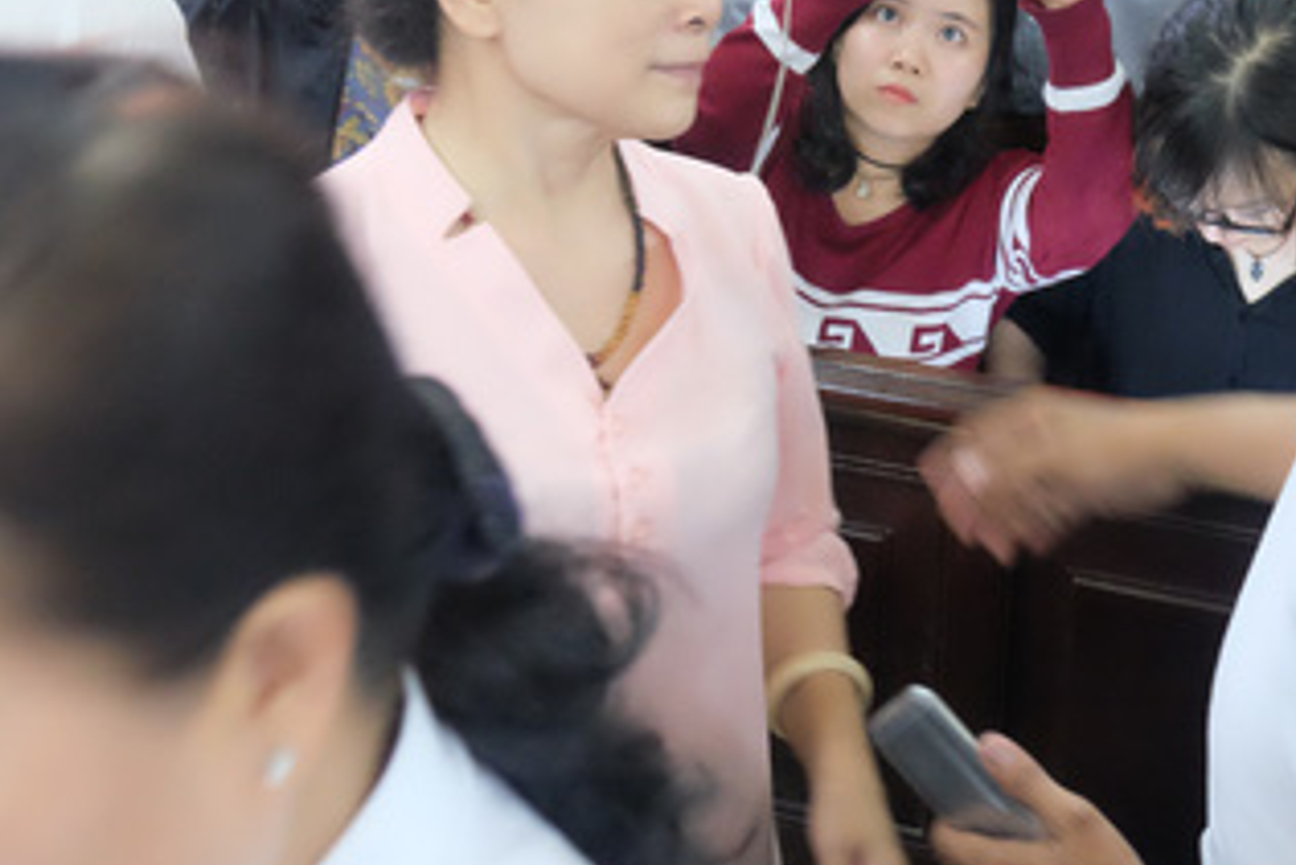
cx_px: 993
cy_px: 25
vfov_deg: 18.3
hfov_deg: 27.3
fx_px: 2629
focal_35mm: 73
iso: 6400
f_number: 4
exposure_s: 1/20
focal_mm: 23.3
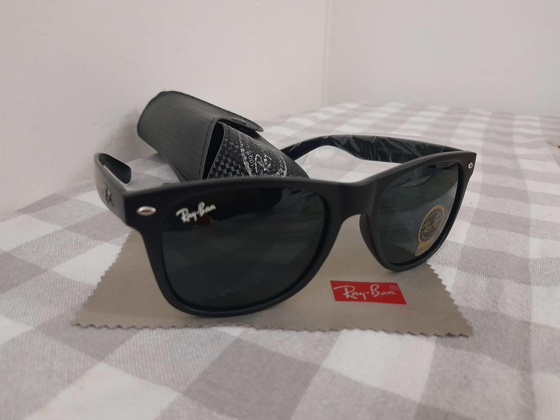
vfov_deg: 54.9
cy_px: 210
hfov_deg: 69.4
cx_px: 280
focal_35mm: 25
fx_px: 404
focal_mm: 4.6
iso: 400
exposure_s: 1/25
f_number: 2
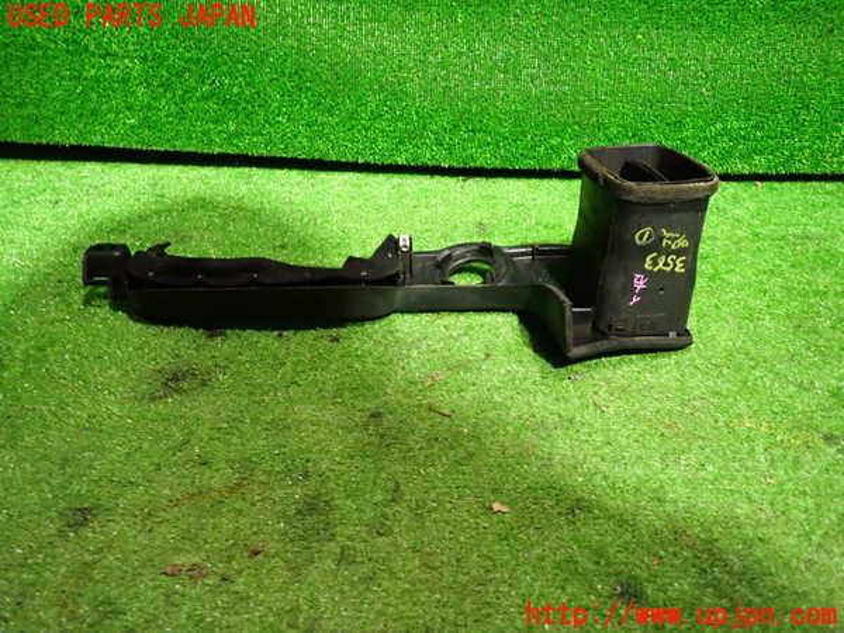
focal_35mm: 25
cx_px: 422
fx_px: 610
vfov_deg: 54.9
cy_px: 316
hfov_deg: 69.4
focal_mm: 4.5
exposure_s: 1/30
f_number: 2
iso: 800
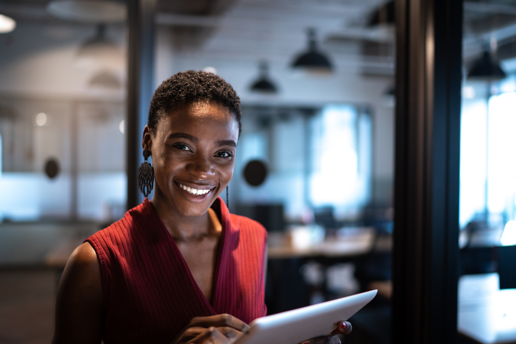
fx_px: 502
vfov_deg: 37.9
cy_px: 172
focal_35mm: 35
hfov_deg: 54.4
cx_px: 258
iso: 800
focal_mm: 35
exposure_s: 1/200
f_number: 1.4
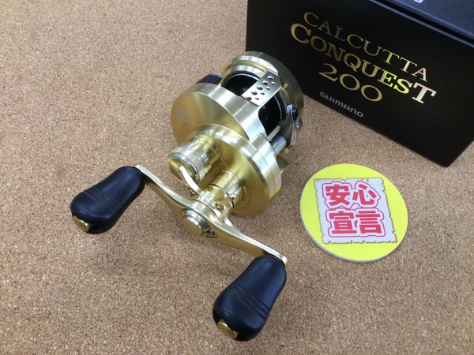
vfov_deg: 45.4
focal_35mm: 31
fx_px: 424
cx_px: 237
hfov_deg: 58.4
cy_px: 178
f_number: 2.4
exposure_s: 1/30
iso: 32
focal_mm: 3.3
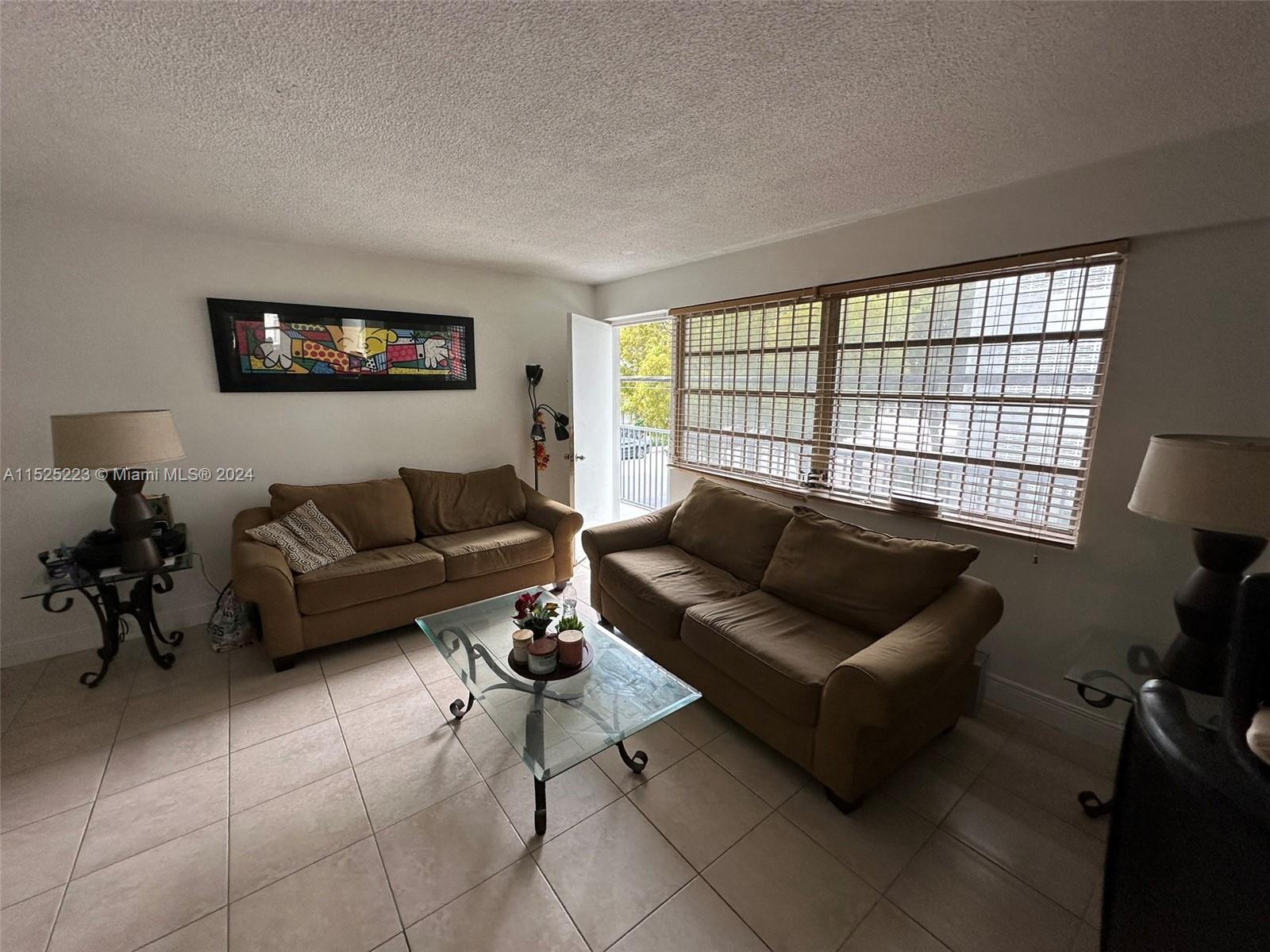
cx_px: 635
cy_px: 476
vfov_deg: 85.7
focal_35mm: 14
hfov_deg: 102.1
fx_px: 514
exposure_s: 1/99
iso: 100
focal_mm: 2.22
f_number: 2.2
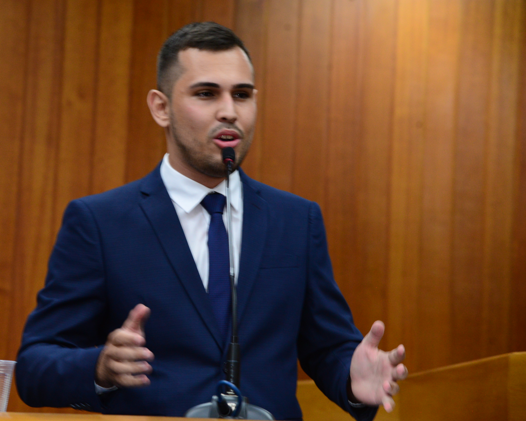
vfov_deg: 12.4
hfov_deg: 15.5
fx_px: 1930
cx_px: 210
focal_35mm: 124
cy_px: 210
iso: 2500
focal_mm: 110
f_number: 5
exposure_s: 1/60
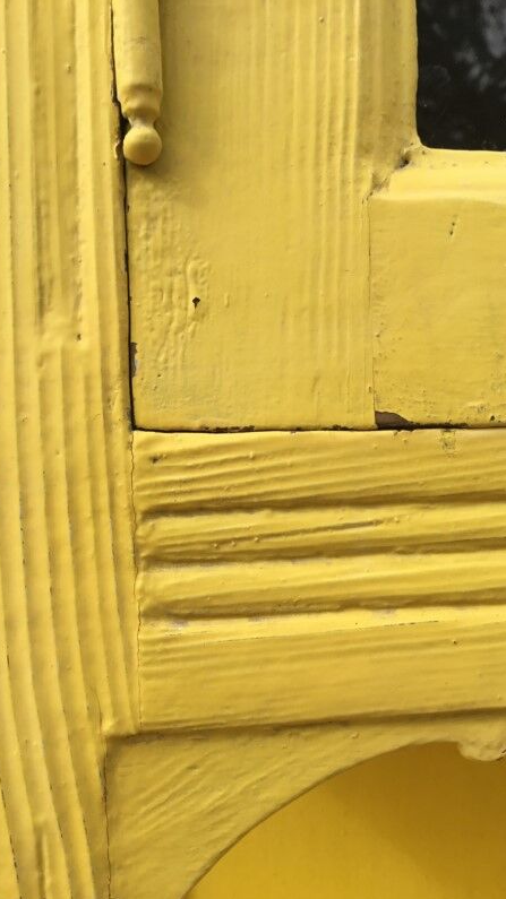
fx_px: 811
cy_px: 450
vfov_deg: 58.0
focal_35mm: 34
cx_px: 286
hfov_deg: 34.6
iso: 25
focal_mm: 3.3
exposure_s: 1/646
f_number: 2.4
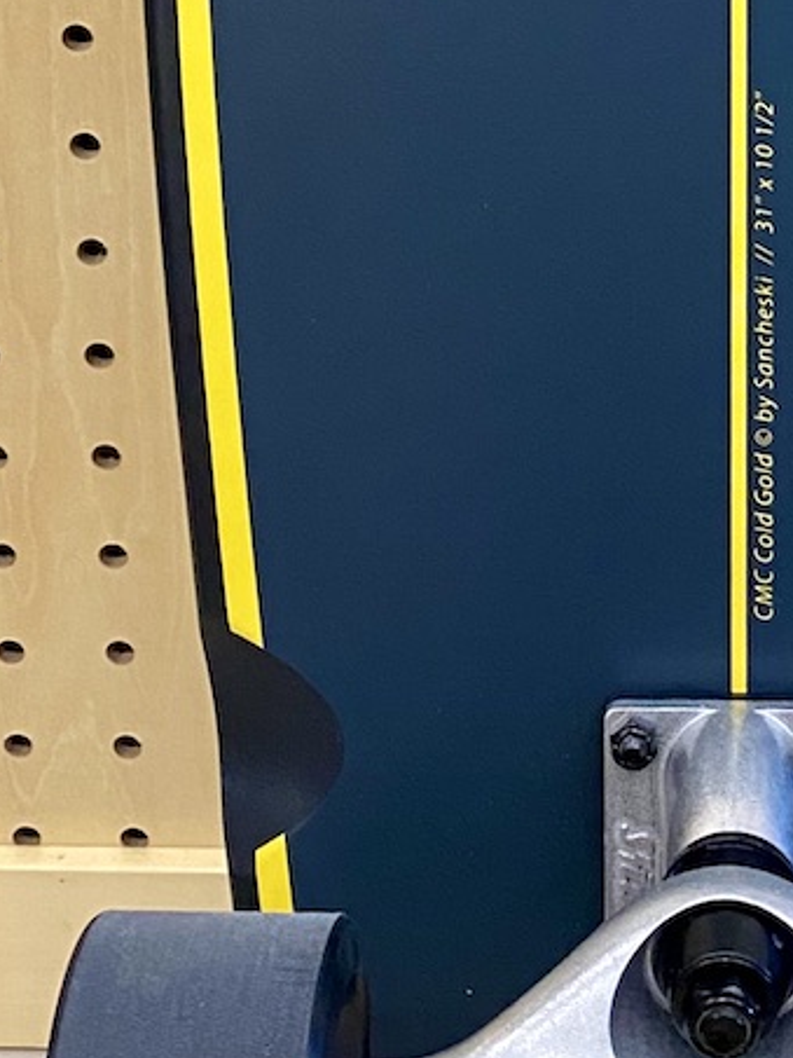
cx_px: 718
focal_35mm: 92
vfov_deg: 20.0
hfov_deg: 15.9
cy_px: -220
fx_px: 2810
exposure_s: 1/60
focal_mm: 4.25
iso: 320
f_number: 1.8
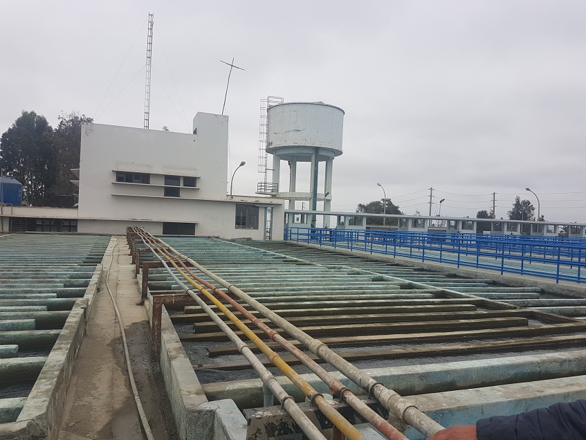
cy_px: 220
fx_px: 440
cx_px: 293
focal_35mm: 26
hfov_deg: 67.3
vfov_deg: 53.1
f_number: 1.7
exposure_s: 1/1864
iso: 40
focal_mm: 4.2
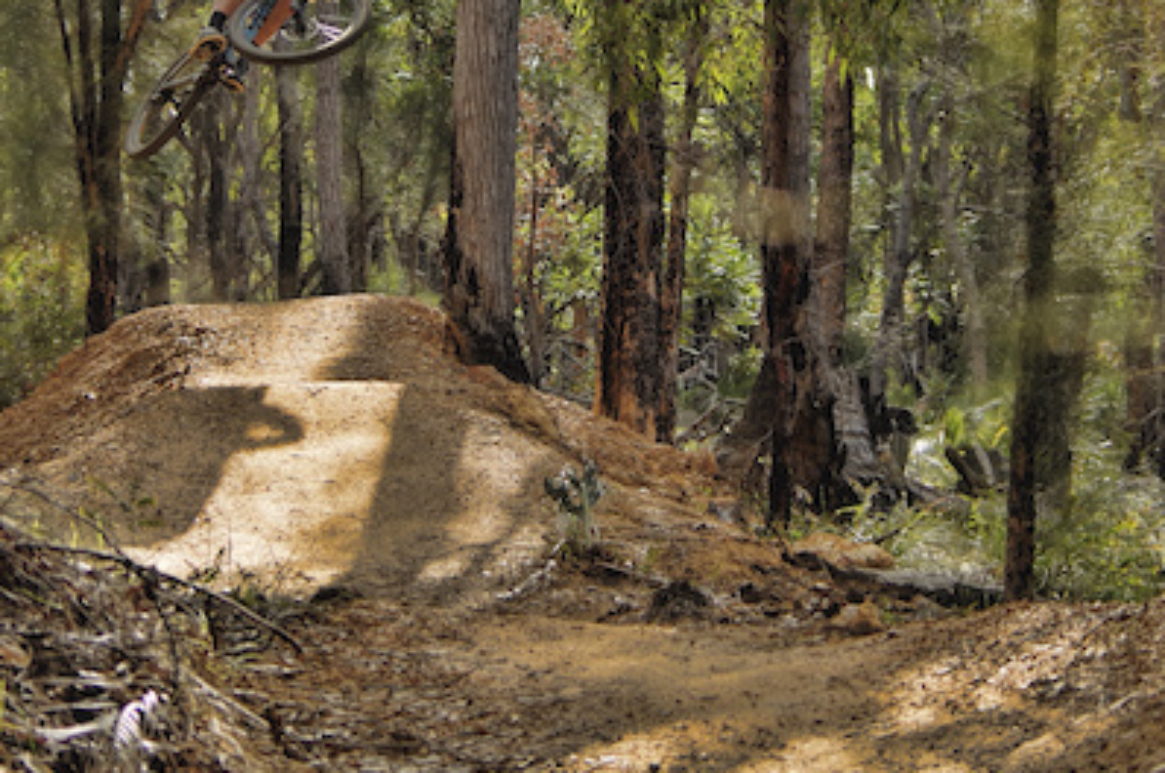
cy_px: 76
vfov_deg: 7.2
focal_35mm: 189
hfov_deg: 10.9
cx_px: 700
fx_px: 6106
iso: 400
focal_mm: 62.5
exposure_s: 1/500
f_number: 4.5
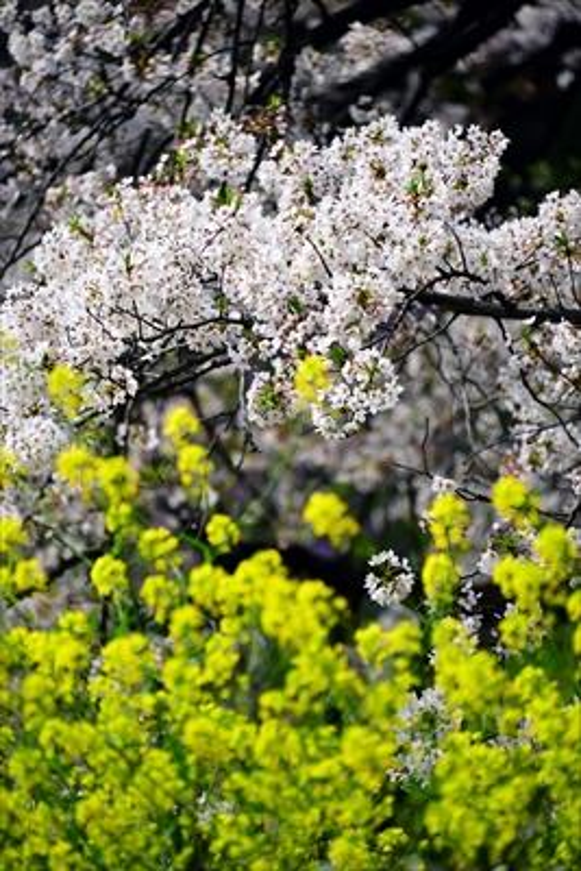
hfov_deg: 4.6
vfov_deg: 6.9
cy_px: 436
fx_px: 7256
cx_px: 290
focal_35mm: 300
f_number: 5.6
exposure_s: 1/640
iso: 200
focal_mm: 300
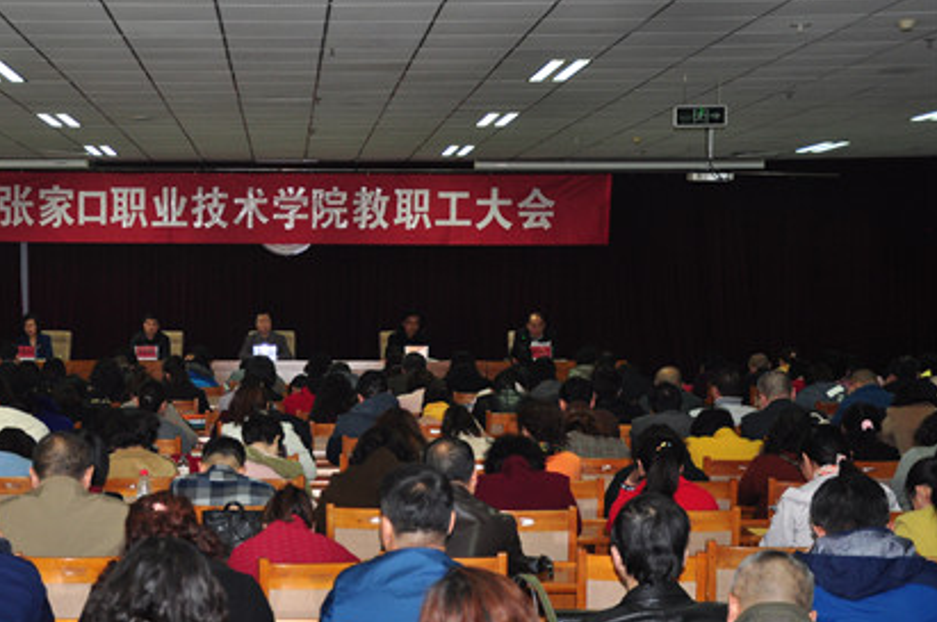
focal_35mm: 70
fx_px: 1820
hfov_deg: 28.5
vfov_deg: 19.4
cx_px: 258
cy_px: 390
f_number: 4.2
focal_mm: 32
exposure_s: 1/60
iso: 500
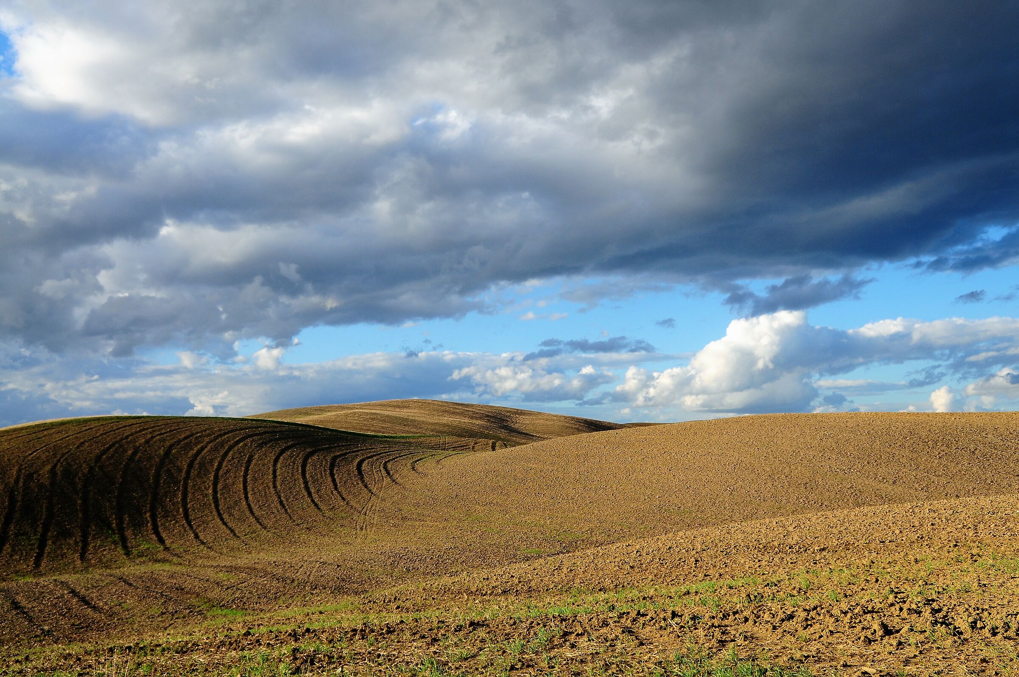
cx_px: 510
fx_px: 1018
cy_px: 338
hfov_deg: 53.2
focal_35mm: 36
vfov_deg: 36.8
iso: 200
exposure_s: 1/320
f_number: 9
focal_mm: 24
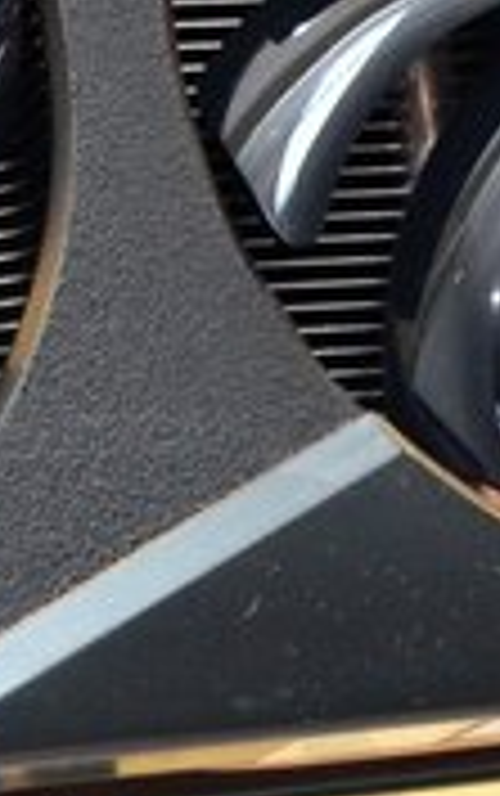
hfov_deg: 5.1
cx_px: 113
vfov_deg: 8.1
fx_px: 5621
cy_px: 845
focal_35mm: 258
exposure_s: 1/60
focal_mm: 25
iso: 1600
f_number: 8
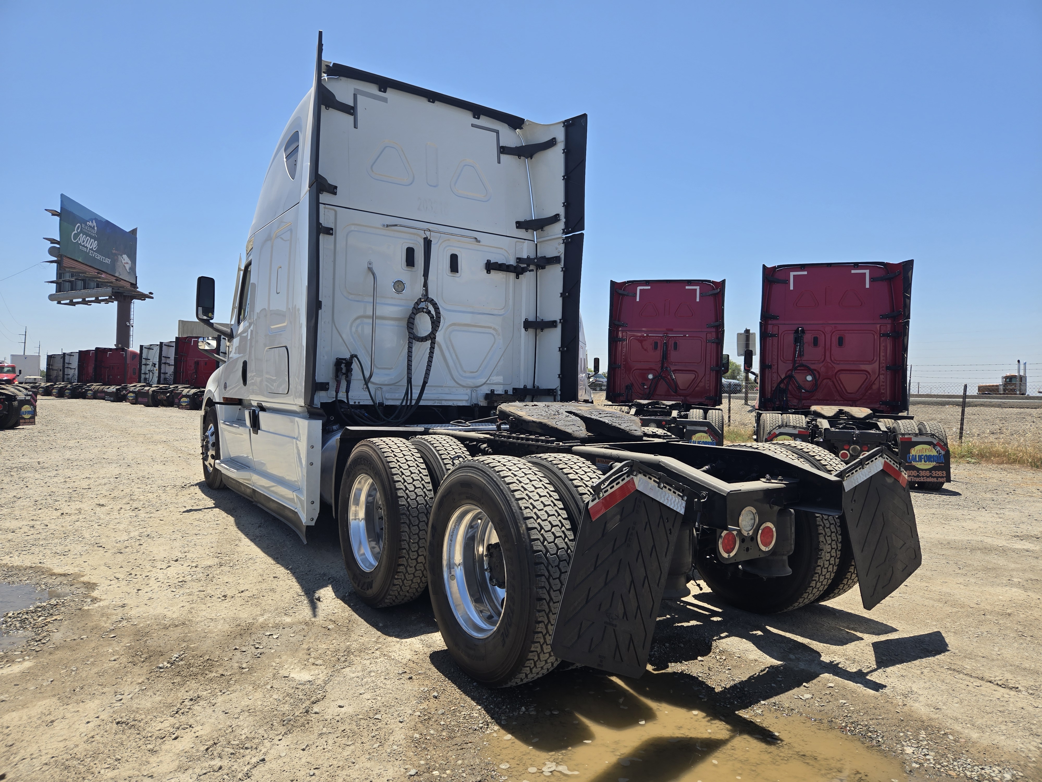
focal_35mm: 23
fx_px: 692
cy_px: 391
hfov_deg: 73.9
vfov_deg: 58.9
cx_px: 521
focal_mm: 5.4
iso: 25
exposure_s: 1/1746
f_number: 1.8
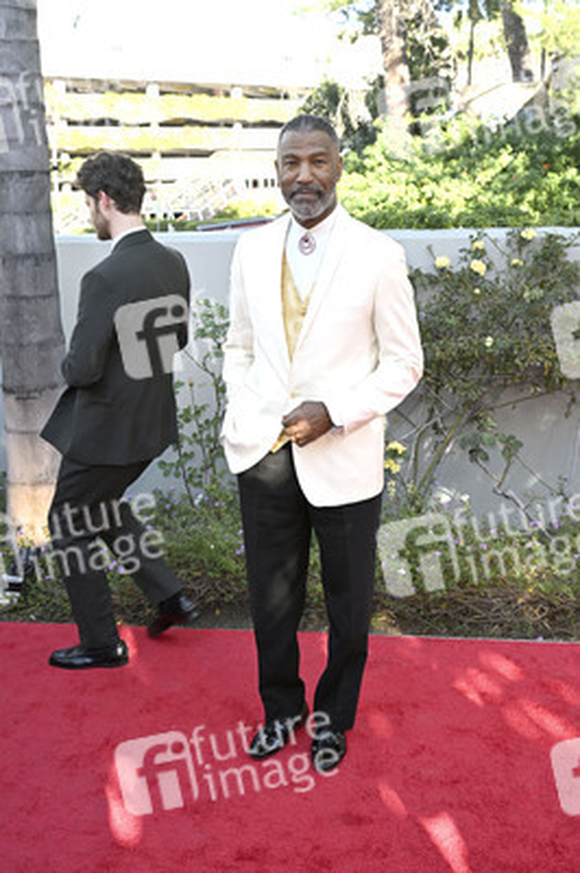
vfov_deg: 49.6
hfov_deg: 34.2
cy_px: 436
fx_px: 944
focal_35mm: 39
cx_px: 290
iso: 640
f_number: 5.6
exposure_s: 1/320
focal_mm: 39
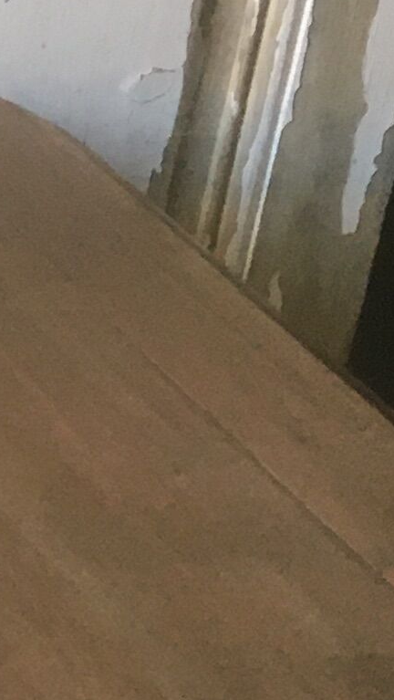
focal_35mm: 166
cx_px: -930
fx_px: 3080
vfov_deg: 12.1
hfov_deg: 6.5
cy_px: 1183
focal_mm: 4.15
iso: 100
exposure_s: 1/33
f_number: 2.2
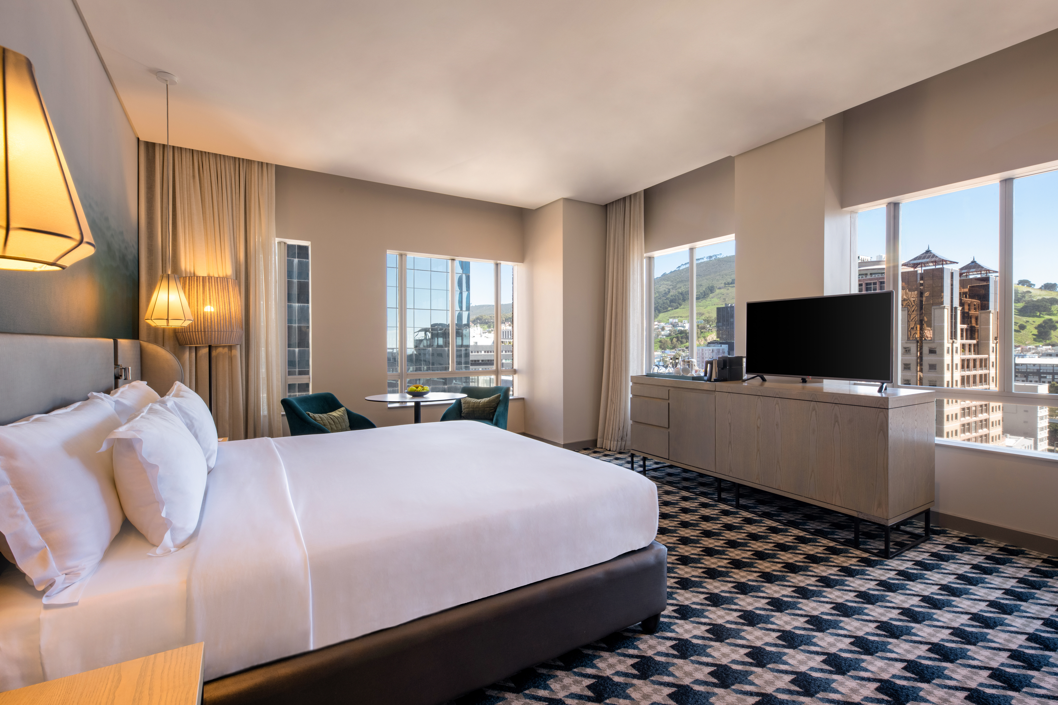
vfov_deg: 73.7
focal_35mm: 16
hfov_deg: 96.7
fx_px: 470
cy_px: 352
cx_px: 529
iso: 400
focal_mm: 16
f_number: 16
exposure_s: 1/60
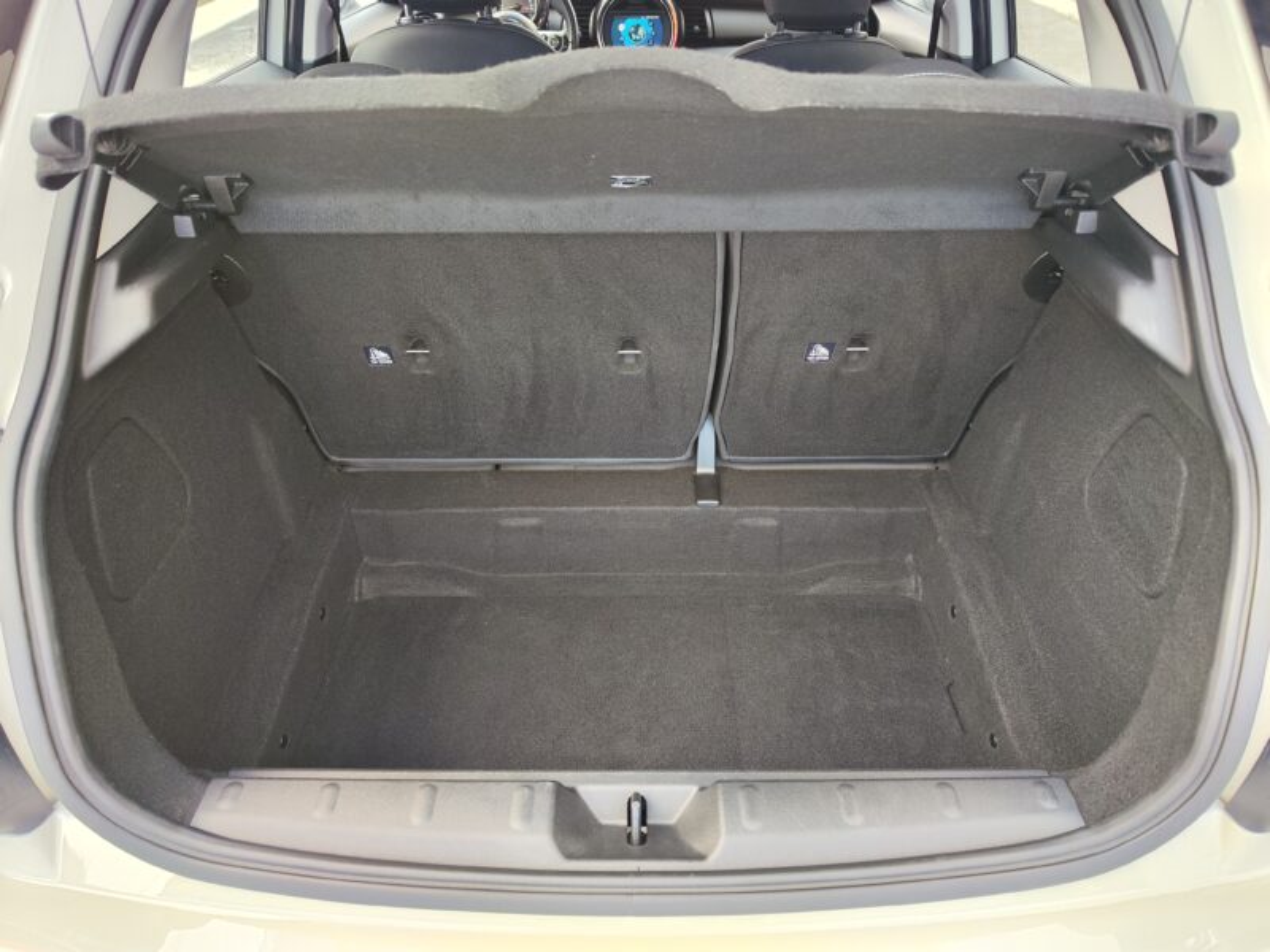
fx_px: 844
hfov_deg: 73.9
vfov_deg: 58.9
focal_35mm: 23
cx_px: 635
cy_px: 476
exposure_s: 1/100
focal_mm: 7.01
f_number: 1.69
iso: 112
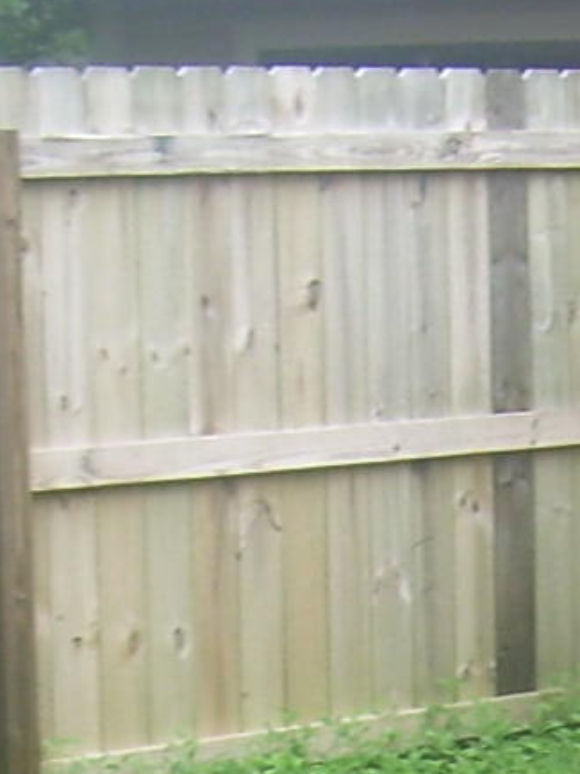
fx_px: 4450
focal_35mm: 199
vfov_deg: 9.5
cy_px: 1311
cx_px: 782
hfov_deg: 7.4
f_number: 2.8
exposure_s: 1/162
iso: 50
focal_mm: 6.3
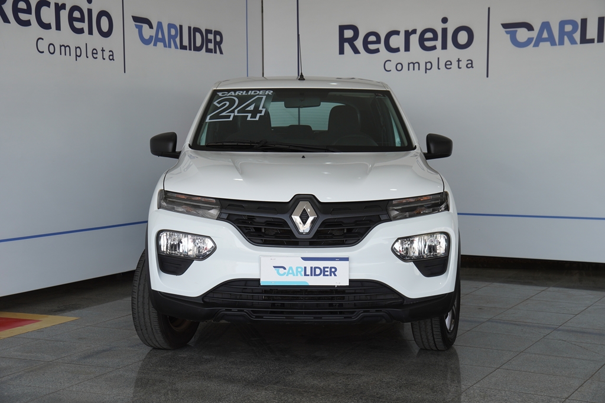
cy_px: 202
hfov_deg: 31.2
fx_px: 1084
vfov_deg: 21.1
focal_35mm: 64
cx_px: 302
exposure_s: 1/160
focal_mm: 43
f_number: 5
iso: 160
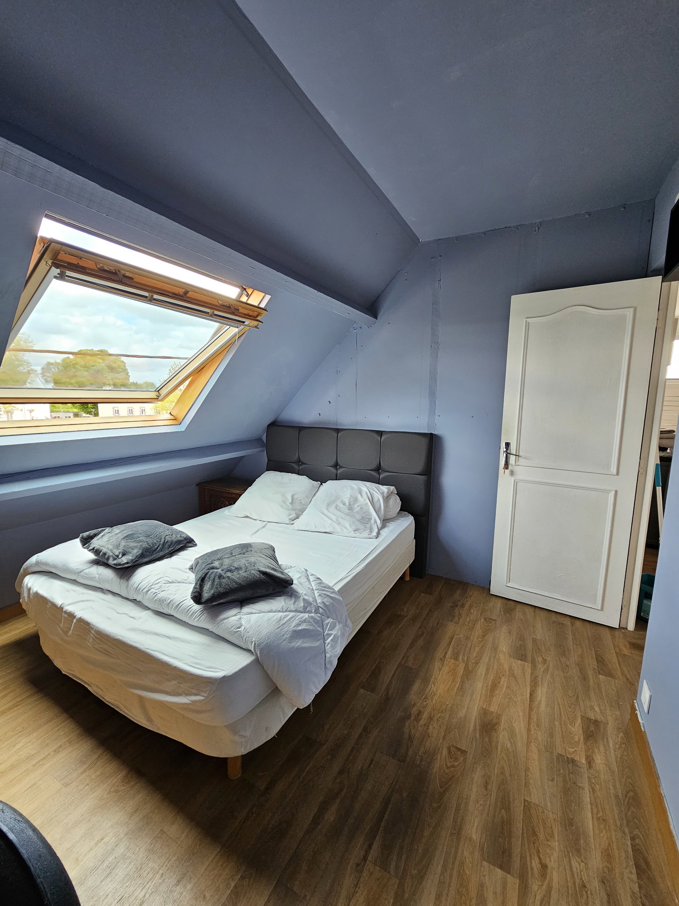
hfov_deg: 89.9
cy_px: 453
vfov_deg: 106.2
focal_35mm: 13
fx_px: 340
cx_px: 340
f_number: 2.2
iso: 125
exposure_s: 1/100
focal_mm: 2.2
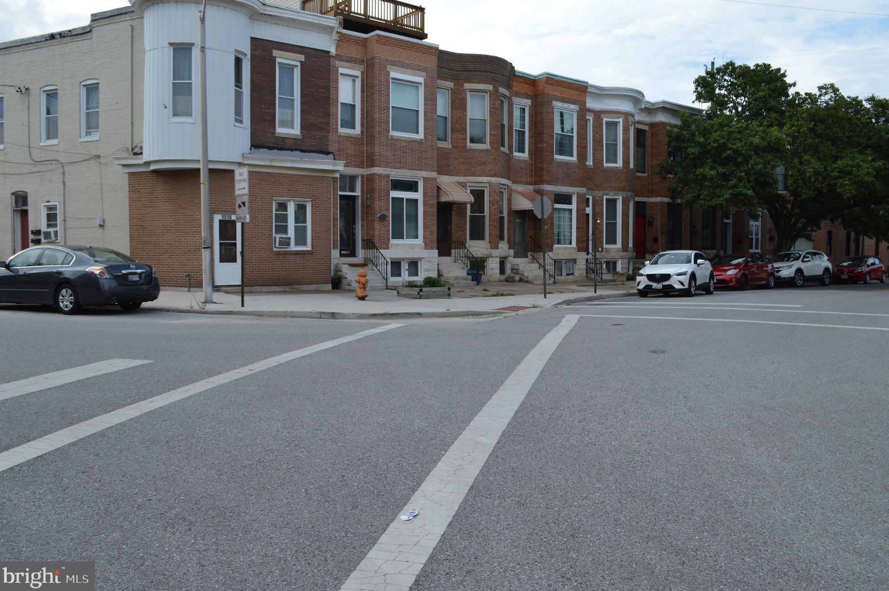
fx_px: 691
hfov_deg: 65.5
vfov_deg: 46.3
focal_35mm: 28
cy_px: 287
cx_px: 456
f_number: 6.3
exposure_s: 1/160
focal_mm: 18
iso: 100
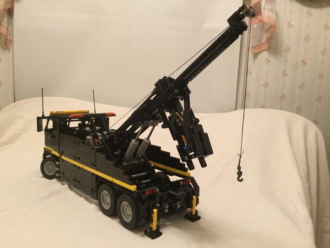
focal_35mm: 29
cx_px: 165
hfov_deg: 61.7
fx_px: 276
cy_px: 124
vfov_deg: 48.2
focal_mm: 4.15
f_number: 2.2
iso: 160
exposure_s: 1/30
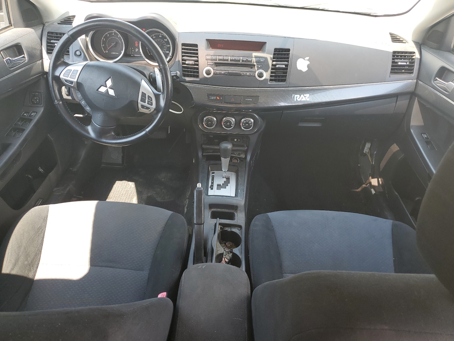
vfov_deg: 53.1
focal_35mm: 26
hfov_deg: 67.3
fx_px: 341
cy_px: 170
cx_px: 227
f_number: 1.5
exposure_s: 1/135
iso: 50
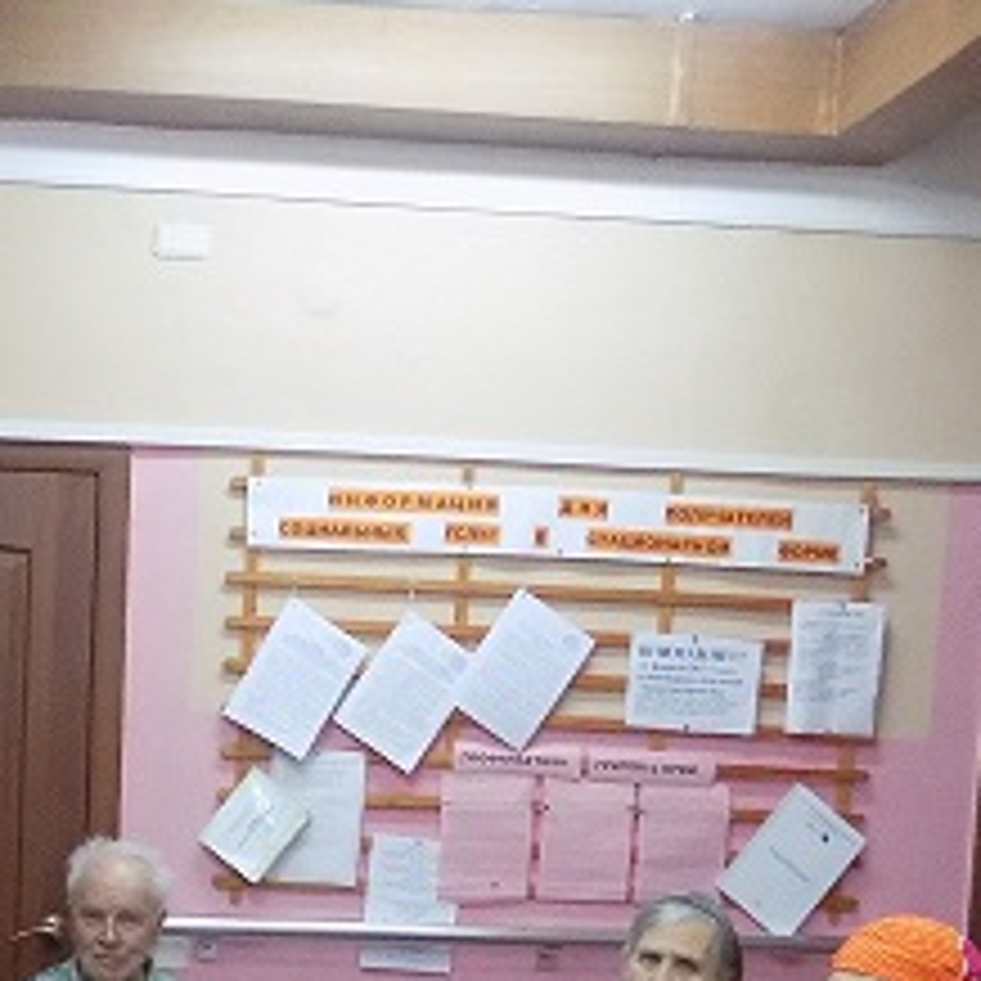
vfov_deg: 26.6
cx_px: 81
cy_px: 1046
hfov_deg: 27.5
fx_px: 1924
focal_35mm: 60
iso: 400
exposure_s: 1/25
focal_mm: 4
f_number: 3.1
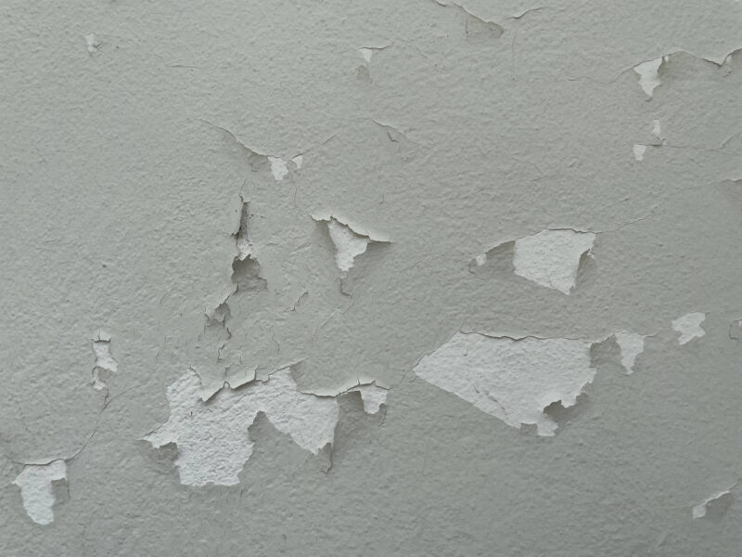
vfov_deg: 53.1
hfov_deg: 67.3
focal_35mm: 26
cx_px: 371
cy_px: 278
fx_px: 557
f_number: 1.6
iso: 32
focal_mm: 4.2
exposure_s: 1/1300
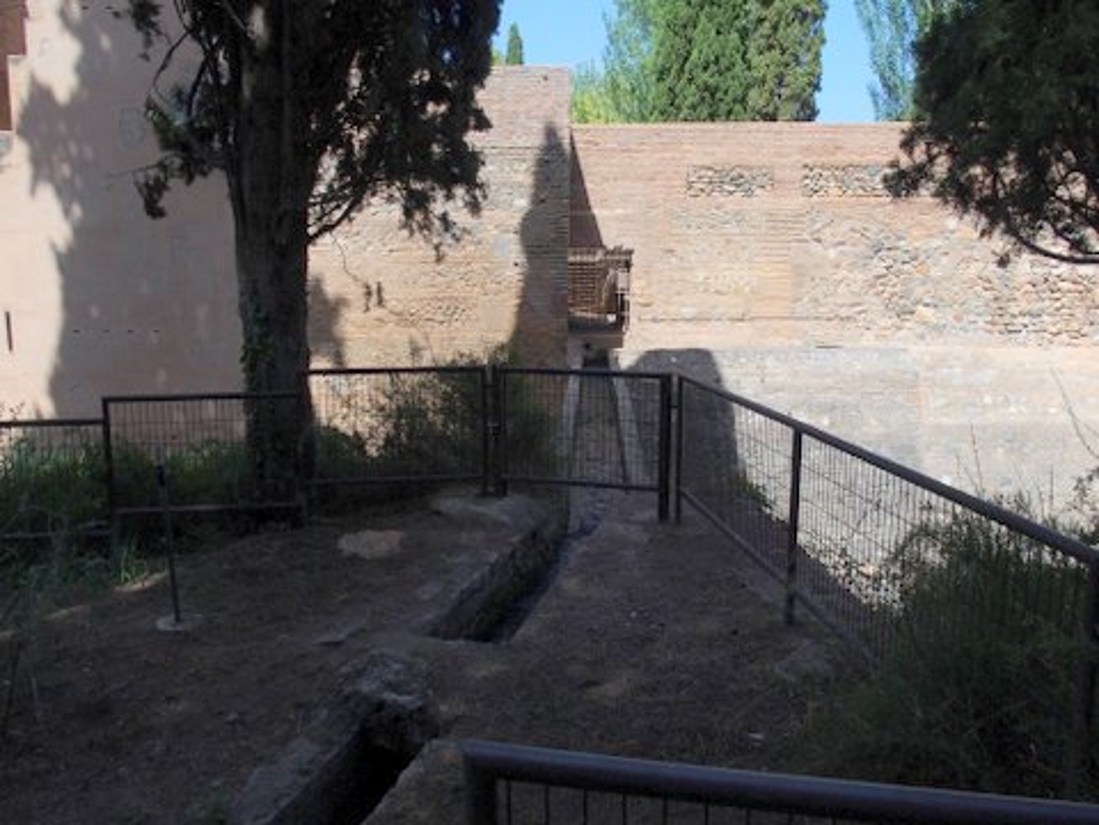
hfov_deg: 63.4
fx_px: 889
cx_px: 550
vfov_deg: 49.7
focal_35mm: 28
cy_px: 412
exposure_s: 1/1000
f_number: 3.5
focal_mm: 6
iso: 100
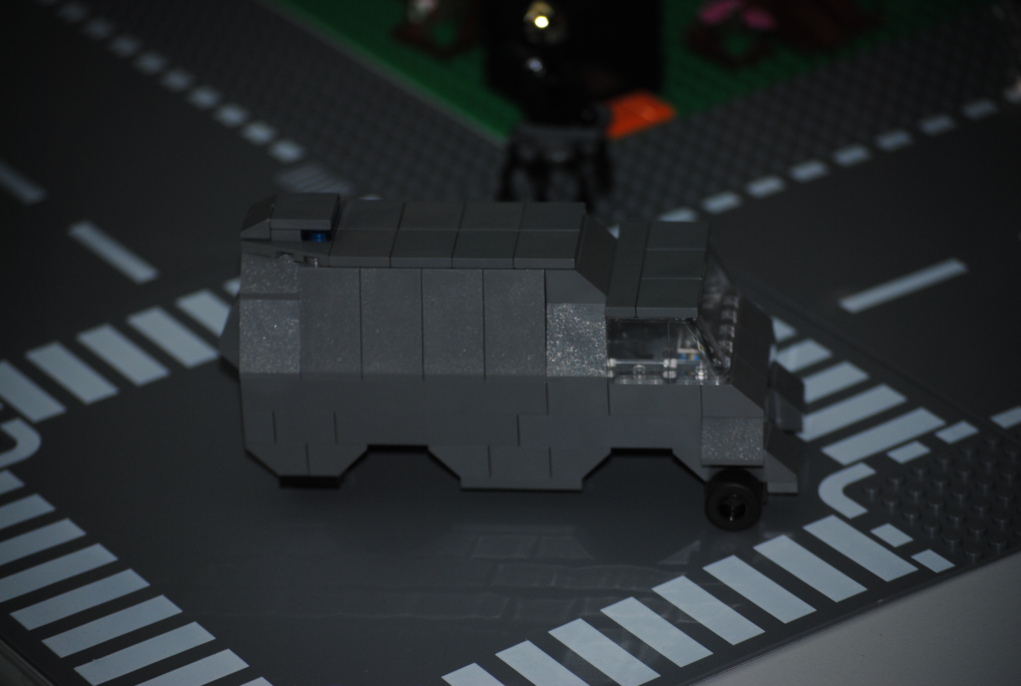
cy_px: 343
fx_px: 3623
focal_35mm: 128
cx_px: 510
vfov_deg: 10.8
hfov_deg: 16.0
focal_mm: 85
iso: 200
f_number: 4.2
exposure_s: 1/60
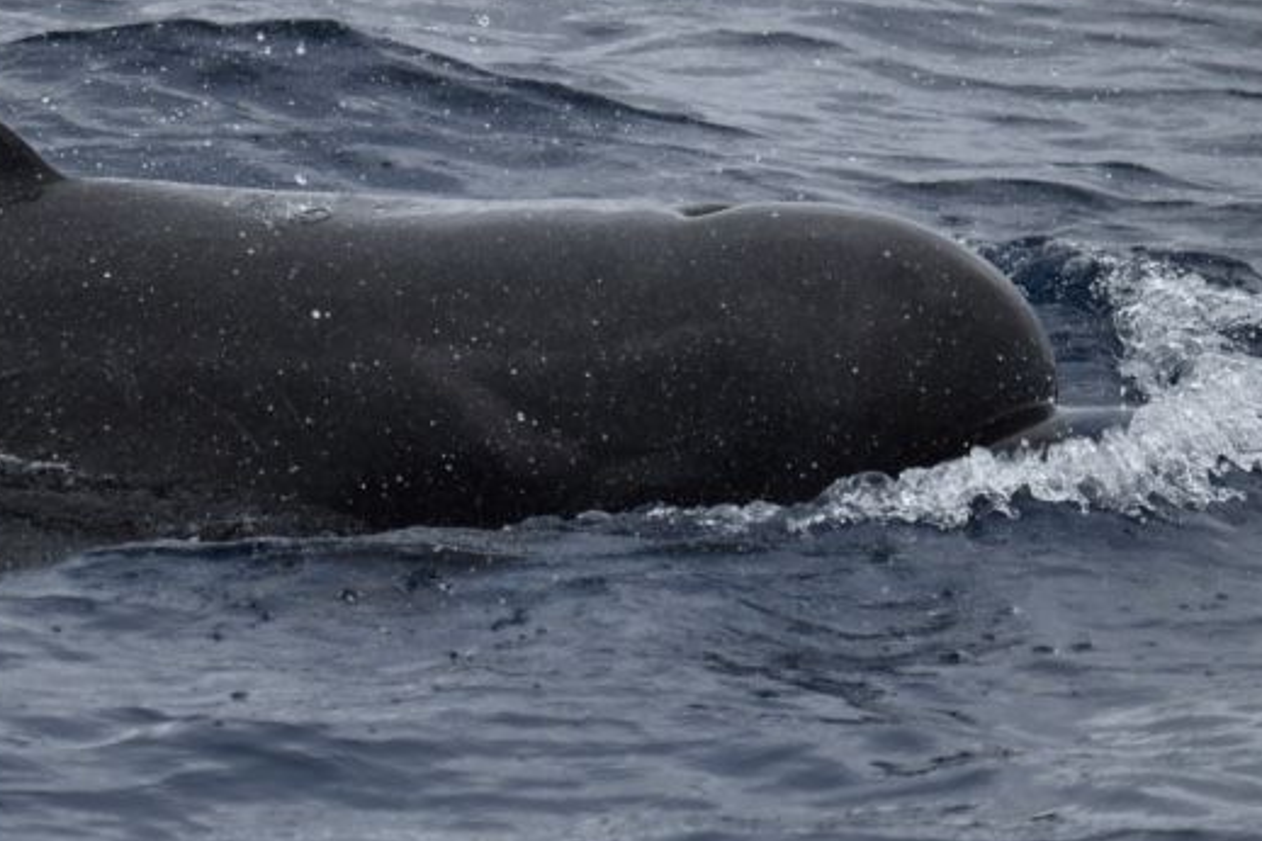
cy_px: 227
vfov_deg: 2.0
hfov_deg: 3.0
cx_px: 314
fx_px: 24292
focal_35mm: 693
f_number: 6
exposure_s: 1/8000
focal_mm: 450
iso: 1400
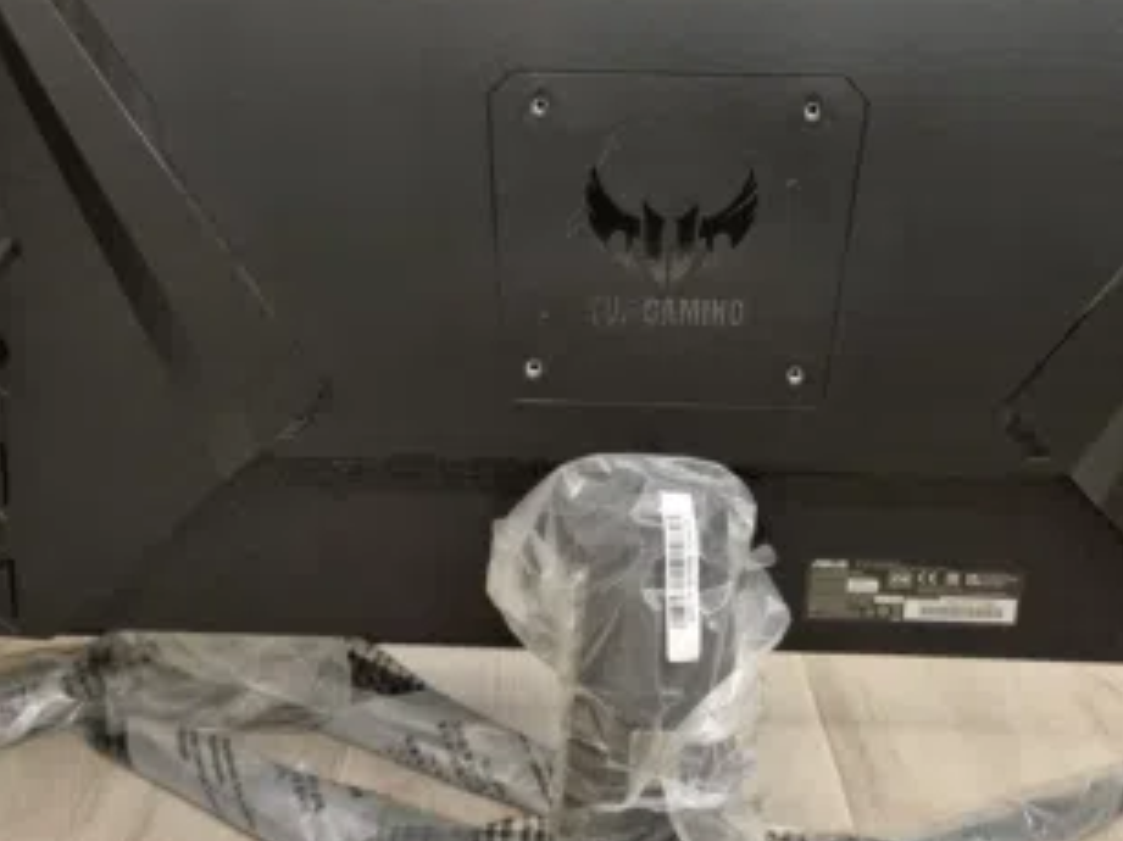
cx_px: 523
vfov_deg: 30.1
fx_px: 1557
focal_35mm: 48
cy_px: 311
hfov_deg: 39.7
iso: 1250
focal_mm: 5.4
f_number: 1.8
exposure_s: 1/100
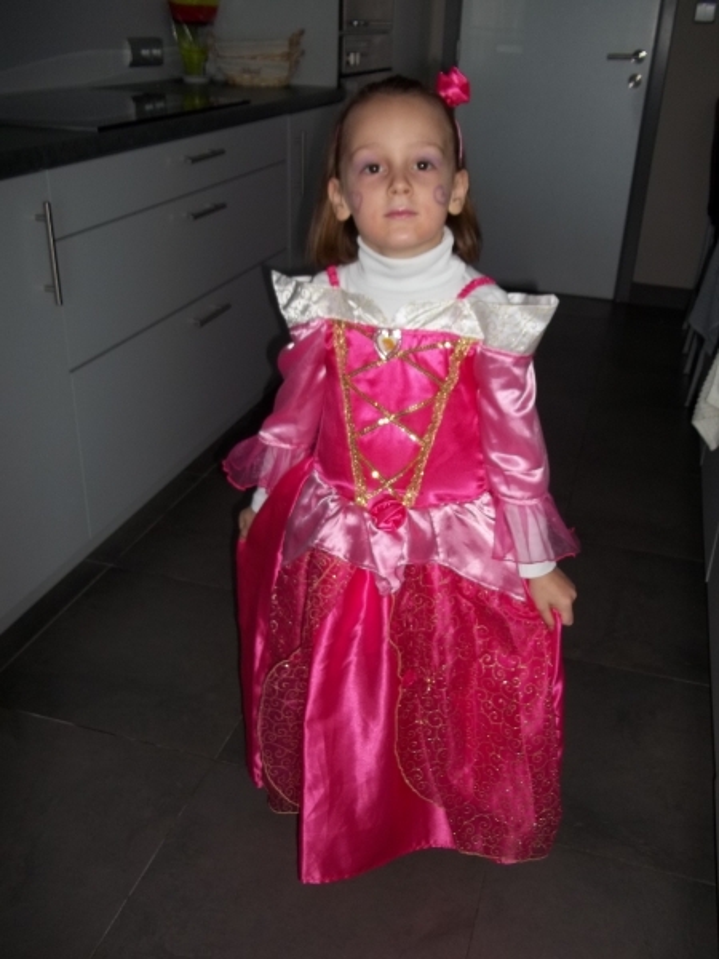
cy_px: 480
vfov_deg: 56.8
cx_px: 360
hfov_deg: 44.2
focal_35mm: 32
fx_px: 886
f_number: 2.9
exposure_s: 1/30
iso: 64
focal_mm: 5.7
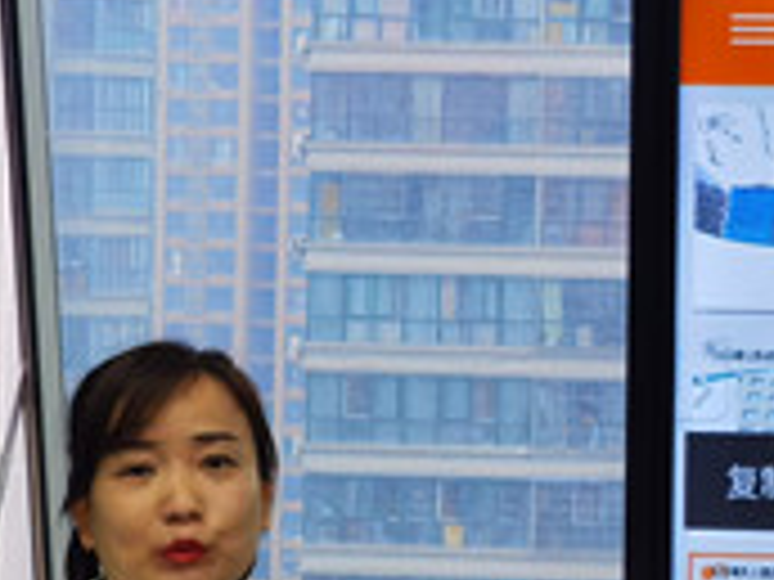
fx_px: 10979
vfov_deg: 3.0
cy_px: 351
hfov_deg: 4.0
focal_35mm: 491
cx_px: 1156
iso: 100
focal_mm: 14.46
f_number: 3.4
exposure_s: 1/60
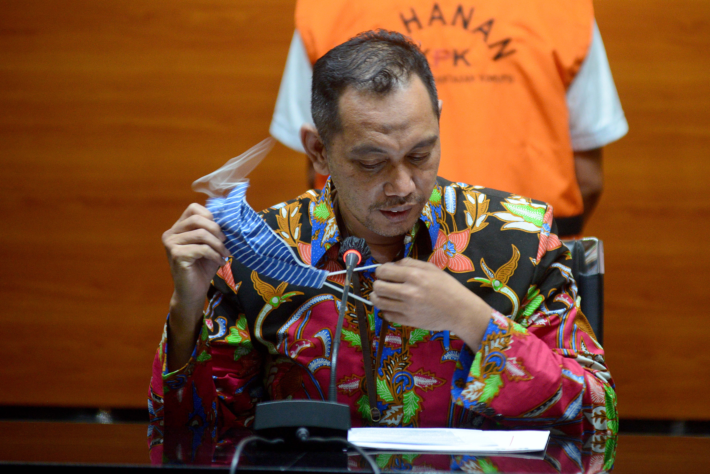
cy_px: 237
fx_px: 3946
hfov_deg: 10.3
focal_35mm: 200
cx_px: 355
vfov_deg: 6.9
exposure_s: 1/125
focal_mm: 200
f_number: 2.8
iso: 2500
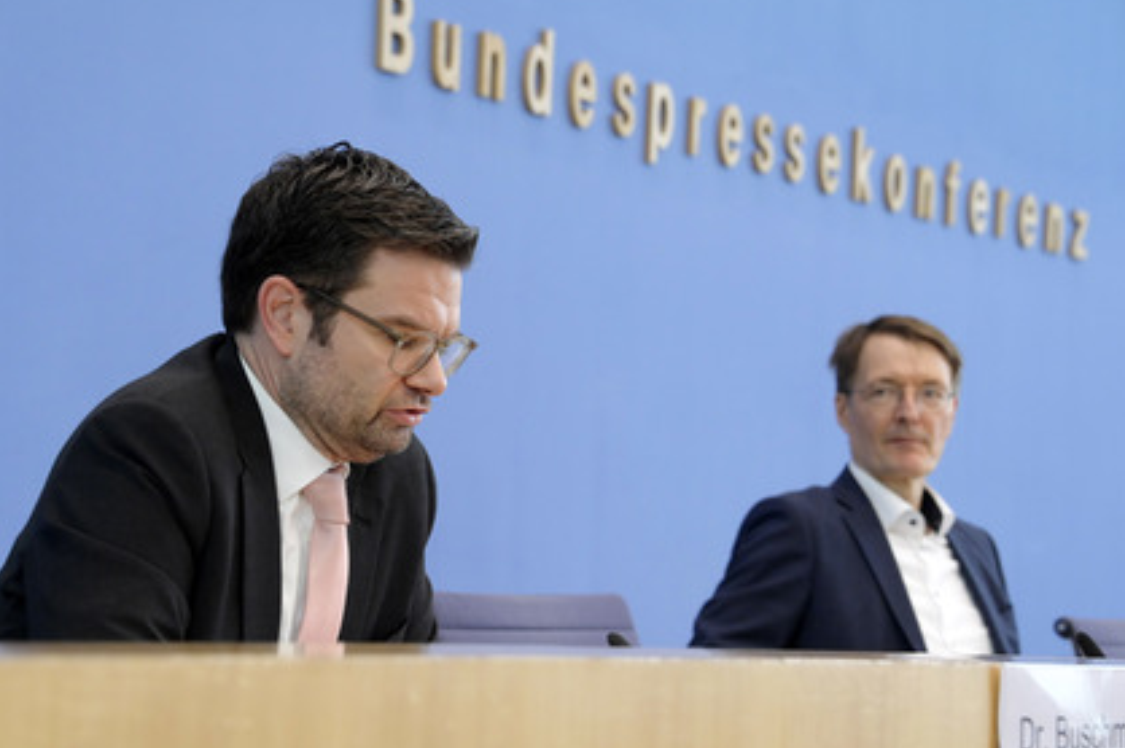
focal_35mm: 97
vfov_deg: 14.1
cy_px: 385
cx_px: 561
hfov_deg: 21.0
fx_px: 3029
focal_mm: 90
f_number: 6.3
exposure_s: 1/640
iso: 4000
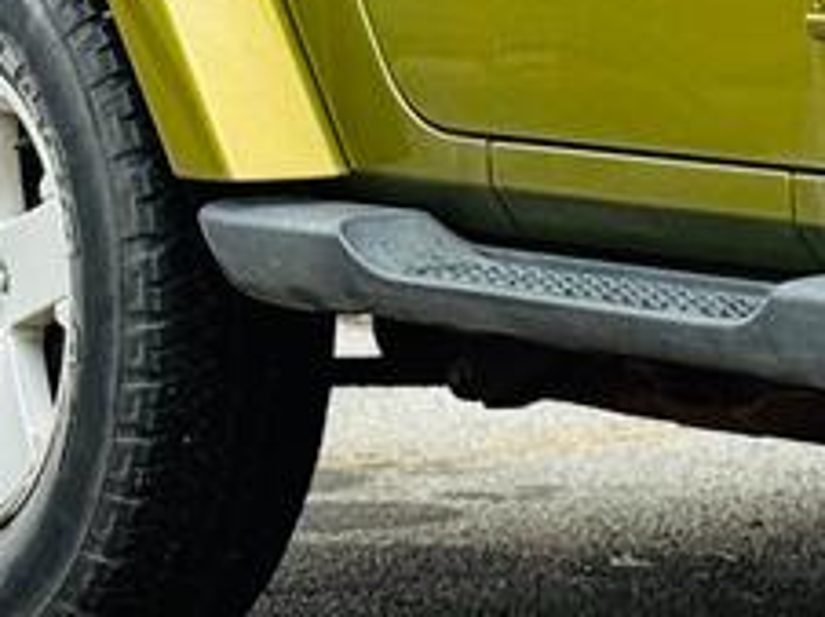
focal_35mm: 272
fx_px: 6476
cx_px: 1595
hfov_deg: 7.1
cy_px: -405
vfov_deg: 5.4
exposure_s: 1/71
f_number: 1.78
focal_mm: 6.76
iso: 100
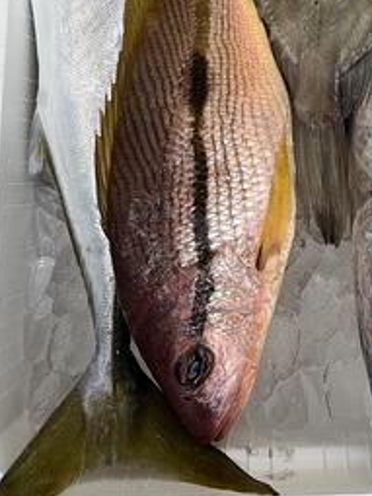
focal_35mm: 51
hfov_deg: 28.0
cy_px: 21
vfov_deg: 34.7
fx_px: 731
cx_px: 295
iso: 40
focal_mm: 5.7
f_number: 1.5
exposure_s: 1/168
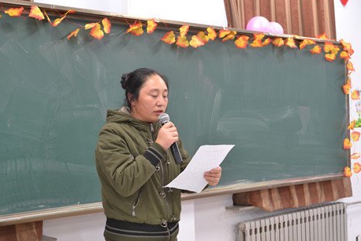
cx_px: 180
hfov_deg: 33.9
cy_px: 126
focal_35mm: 59
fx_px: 591
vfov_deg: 23.0
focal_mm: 36
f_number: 6.3
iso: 800
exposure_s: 1/13
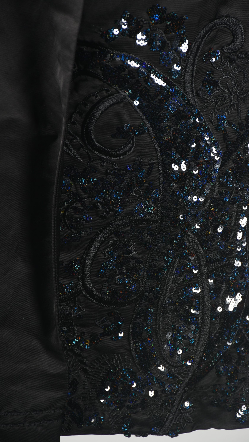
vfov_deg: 10.5
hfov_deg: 5.9
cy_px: 221
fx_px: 2407
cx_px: 141
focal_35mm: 205
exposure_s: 1/125
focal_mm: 130
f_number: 9
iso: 200
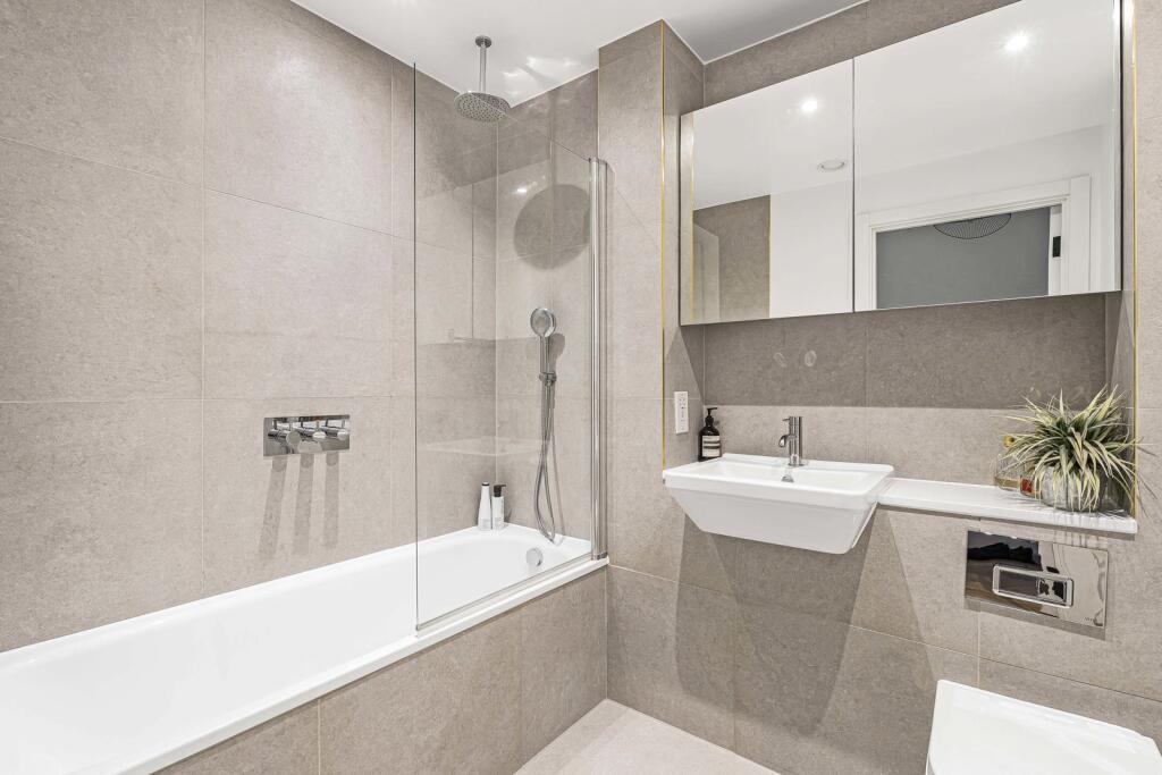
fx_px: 516
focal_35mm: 16
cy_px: 388
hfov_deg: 96.7
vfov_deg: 73.8
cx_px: 581
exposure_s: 1/3
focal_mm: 16
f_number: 8
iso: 400
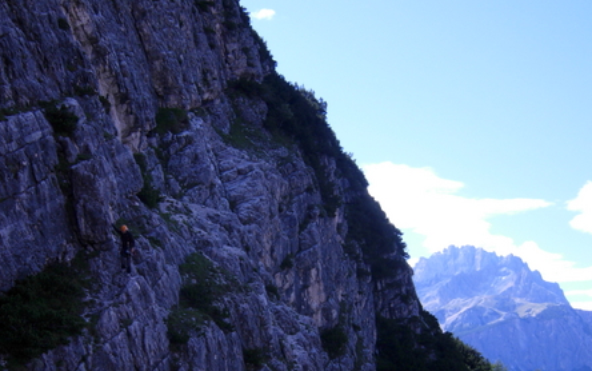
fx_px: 888
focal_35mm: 55
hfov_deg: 36.9
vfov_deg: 23.2
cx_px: 307
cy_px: 304
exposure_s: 1/724
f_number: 2.7
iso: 50
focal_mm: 7.5
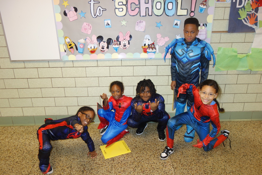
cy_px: 88
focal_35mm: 28
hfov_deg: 65.5
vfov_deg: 46.4
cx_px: 131
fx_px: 204
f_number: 1.8
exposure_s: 1/30
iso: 125
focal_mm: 10.4
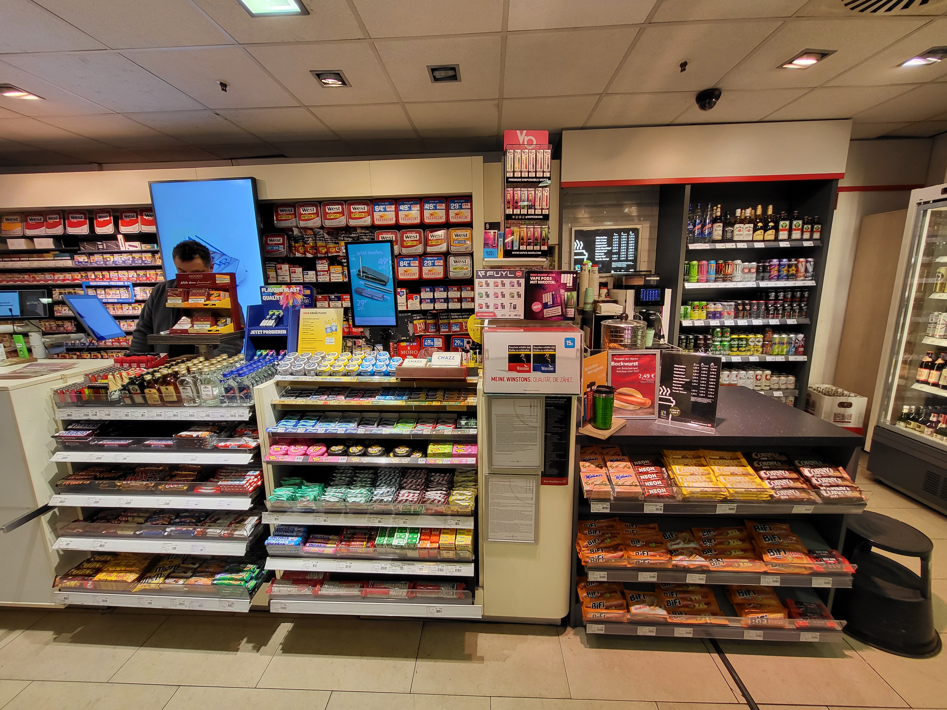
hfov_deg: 106.2
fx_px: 356
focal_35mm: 13
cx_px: 474
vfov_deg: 89.9
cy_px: 355
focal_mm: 1.74
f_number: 2.2
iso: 80
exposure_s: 1/50
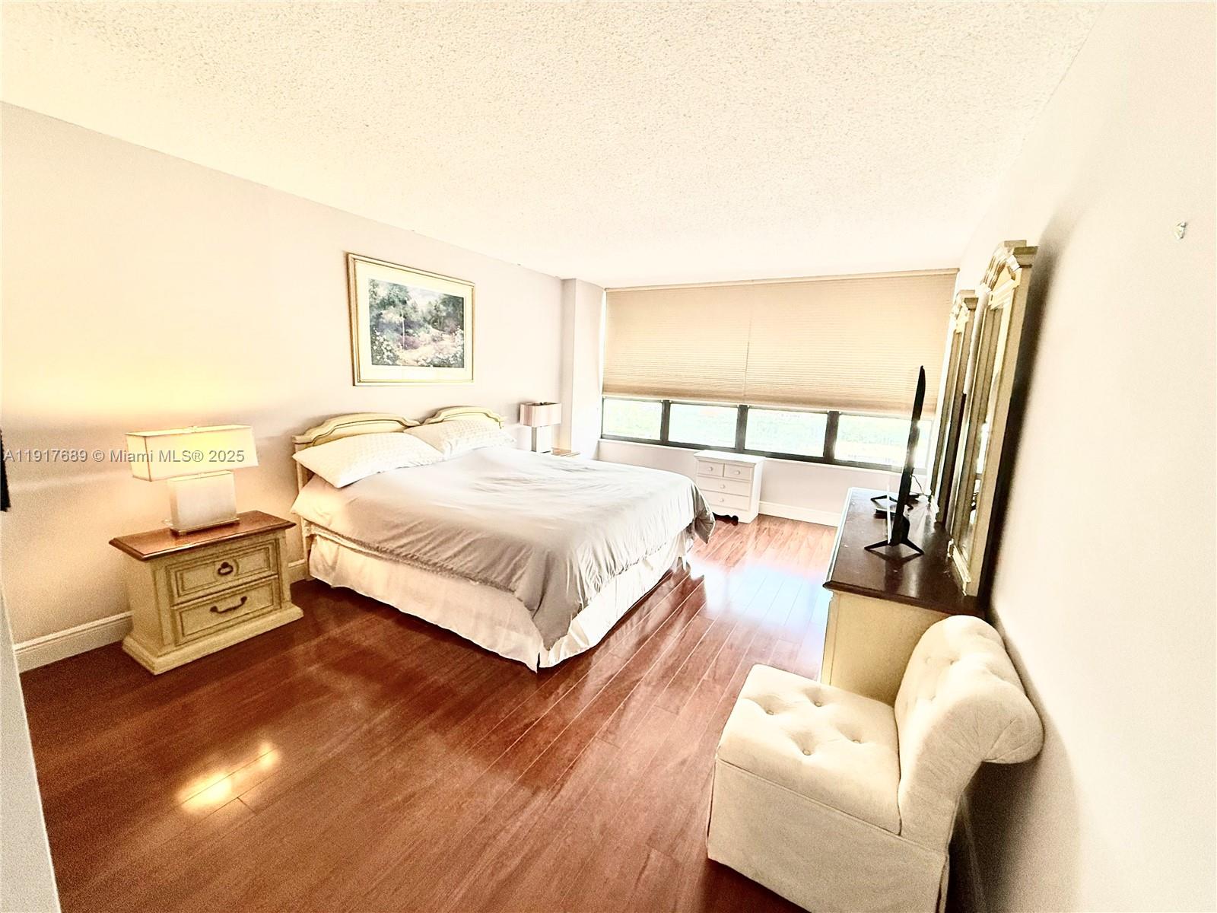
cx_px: 608
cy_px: 456
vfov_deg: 85.7
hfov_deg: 102.1
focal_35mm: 14
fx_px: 492
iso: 320
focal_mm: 2.22
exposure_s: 1/120
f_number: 2.2
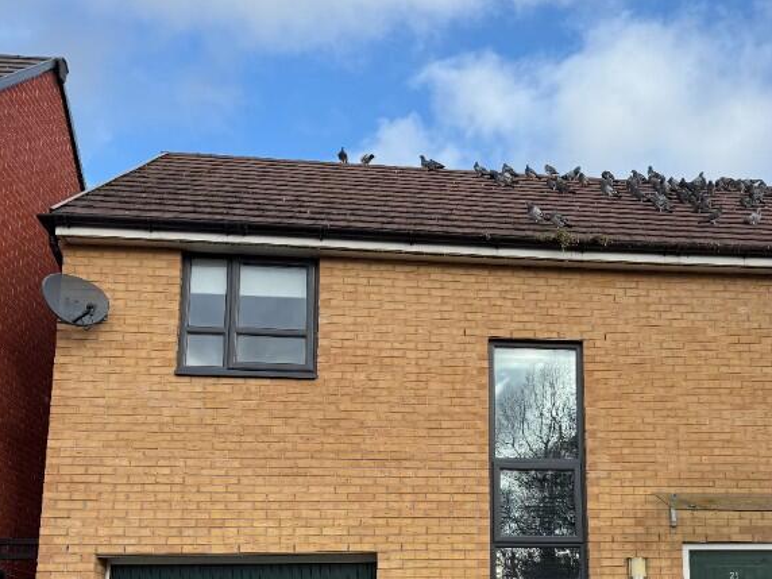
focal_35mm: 43
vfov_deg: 32.8
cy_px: 451
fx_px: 959
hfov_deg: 42.8
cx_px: 557
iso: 80
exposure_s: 1/1689
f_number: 1.78
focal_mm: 6.76
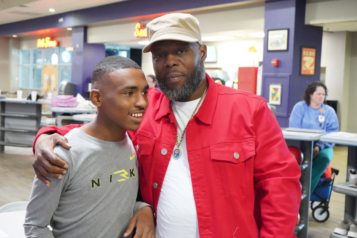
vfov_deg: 25.5
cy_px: 126
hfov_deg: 37.5
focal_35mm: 53
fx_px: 525
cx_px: 171
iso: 12800
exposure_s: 1/50
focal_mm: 49
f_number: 7.1
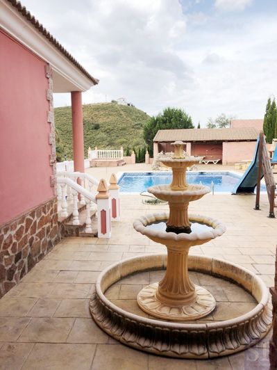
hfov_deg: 49.7
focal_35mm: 28
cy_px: 185
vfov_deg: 63.4
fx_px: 299
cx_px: 138
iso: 20
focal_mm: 3.99
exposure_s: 1/1000
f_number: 1.8
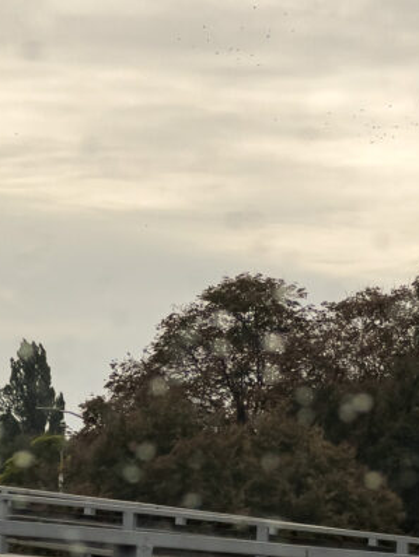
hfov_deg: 7.5
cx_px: 214
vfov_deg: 10.0
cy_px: 99
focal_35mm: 198
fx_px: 3192
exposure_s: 1/1000
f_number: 2.8
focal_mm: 9
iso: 32
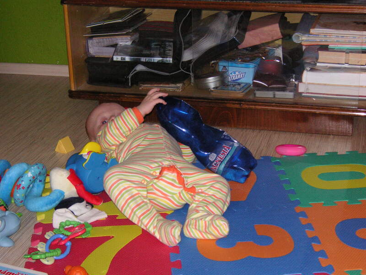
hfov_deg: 29.4
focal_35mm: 66
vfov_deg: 22.3
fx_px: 698
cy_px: 138
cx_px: 183
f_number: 4
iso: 160
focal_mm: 11
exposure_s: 1/60
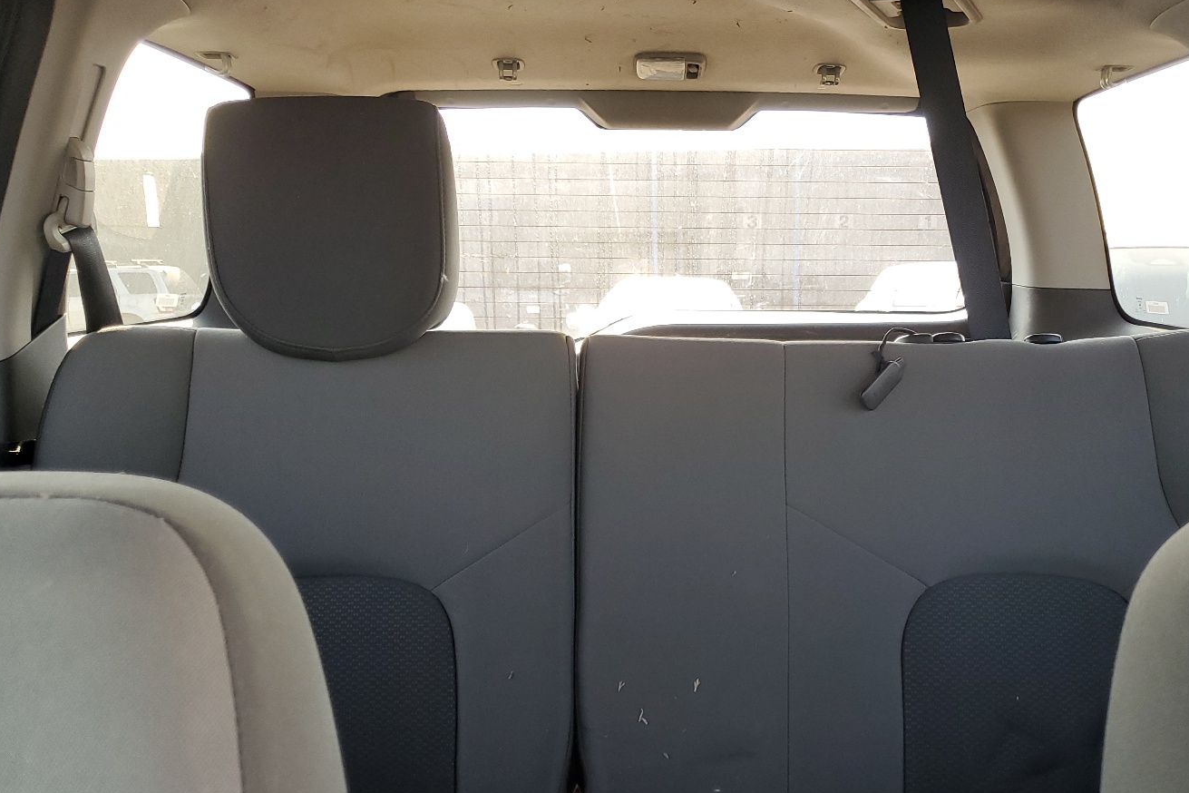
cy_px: 534
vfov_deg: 39.5
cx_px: 701
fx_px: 1090
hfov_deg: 56.9
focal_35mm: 33
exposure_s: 1/120
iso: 78
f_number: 1.5
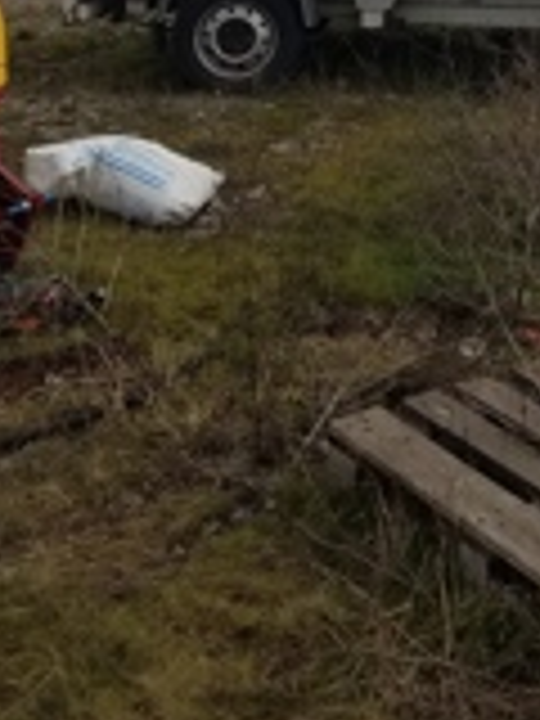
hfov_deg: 21.5
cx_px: 585
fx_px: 1352
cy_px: -130
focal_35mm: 65
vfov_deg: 26.7
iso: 40
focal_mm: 4.2
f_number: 1.7
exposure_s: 1/1384
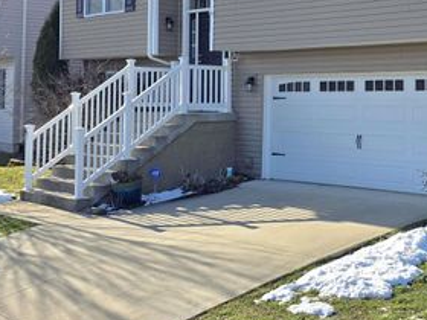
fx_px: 728
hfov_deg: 31.5
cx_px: 364
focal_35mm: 59
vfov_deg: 24.4
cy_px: 65
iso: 80
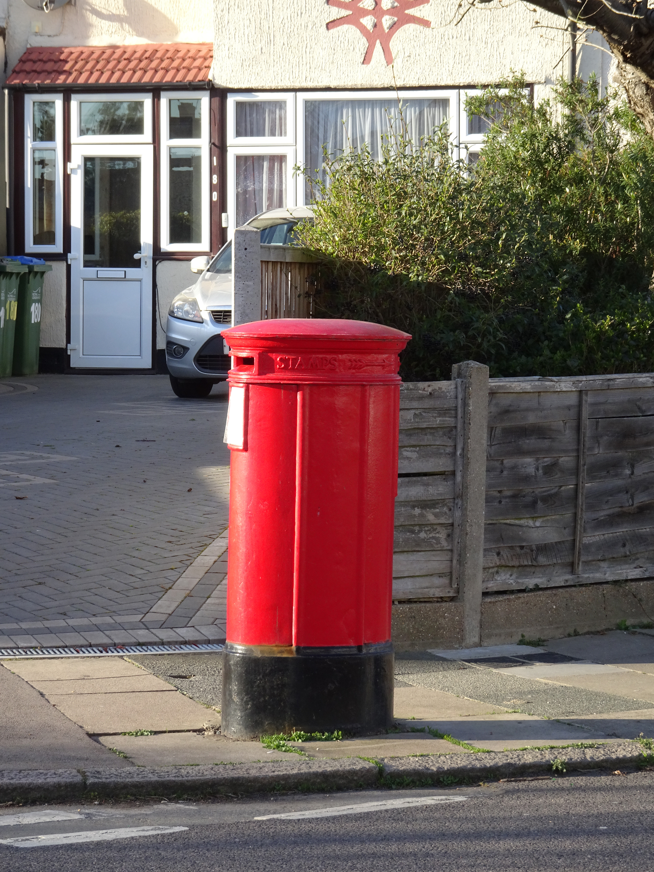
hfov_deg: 12.9
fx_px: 2897
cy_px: 436
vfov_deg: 17.1
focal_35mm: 115
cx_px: 327
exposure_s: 1/125
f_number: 5.6
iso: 100
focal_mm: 19.68
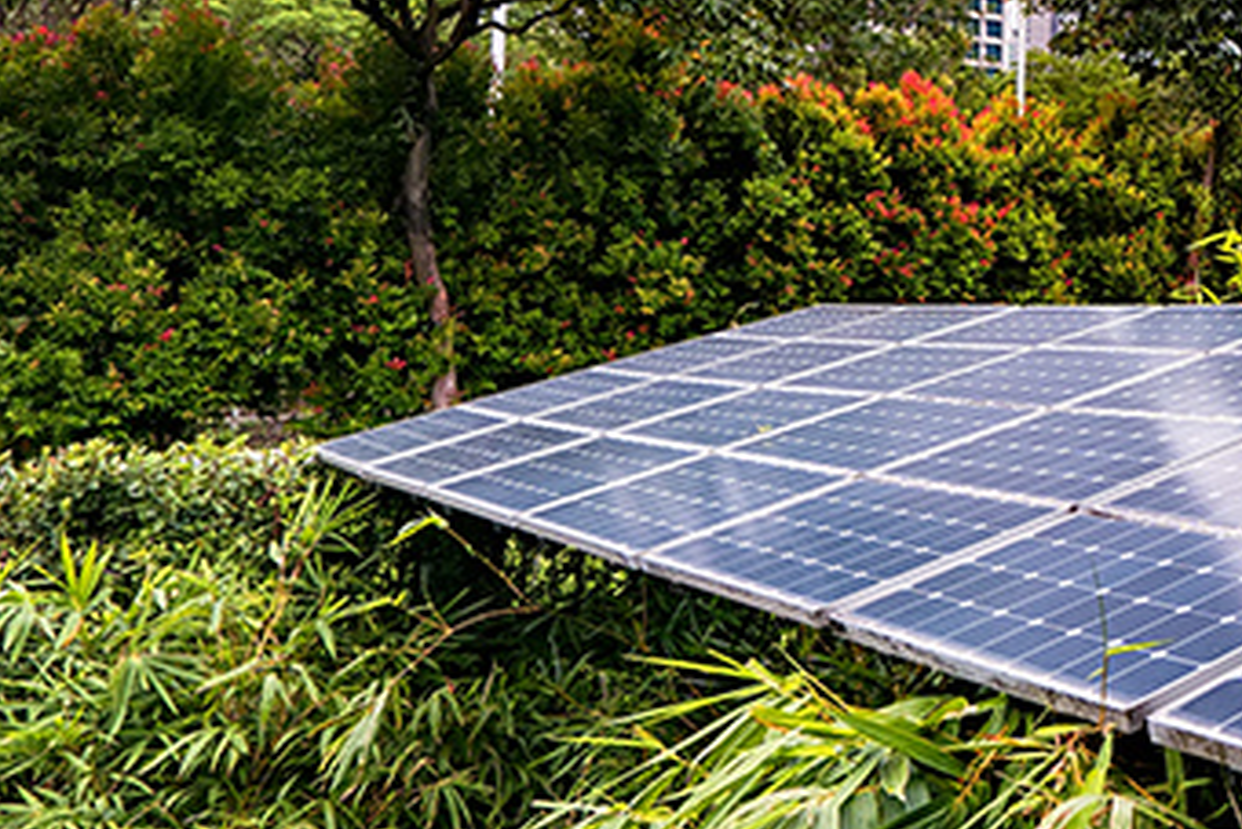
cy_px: 79
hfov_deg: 33.0
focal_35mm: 47
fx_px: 1622
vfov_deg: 27.6
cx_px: 1545
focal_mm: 16
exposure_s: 1/250
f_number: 9
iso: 320
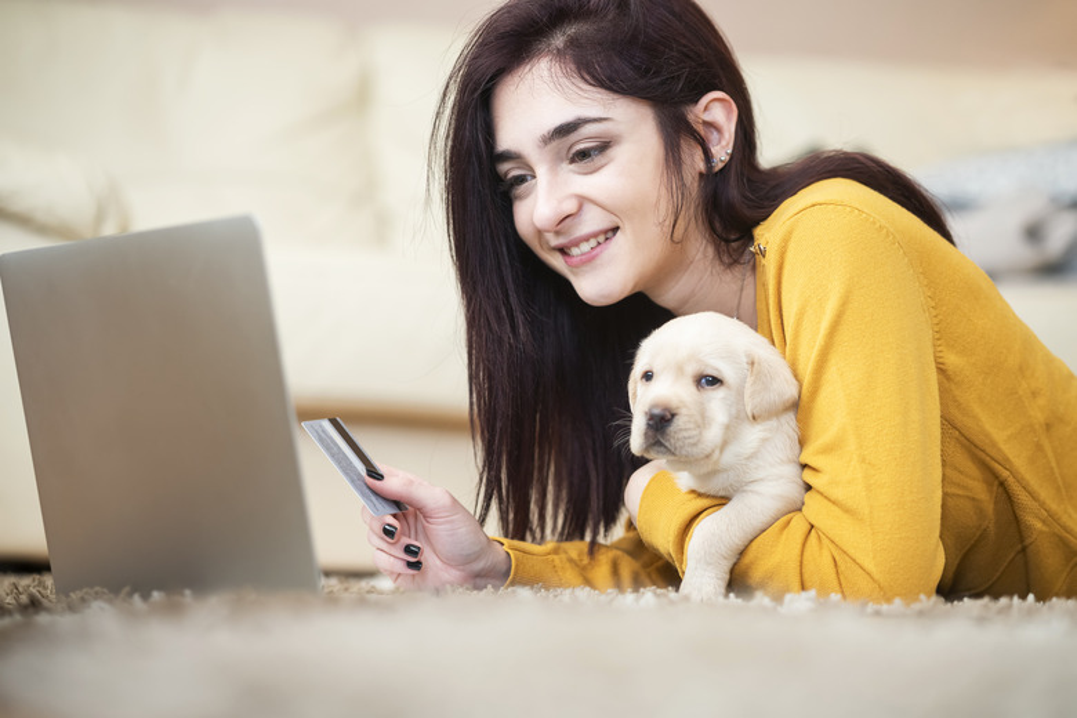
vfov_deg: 16.1
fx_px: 2543
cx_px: 538
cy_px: 359
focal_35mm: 85
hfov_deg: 23.9
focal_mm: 85
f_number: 2.8
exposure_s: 1/200
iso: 1600
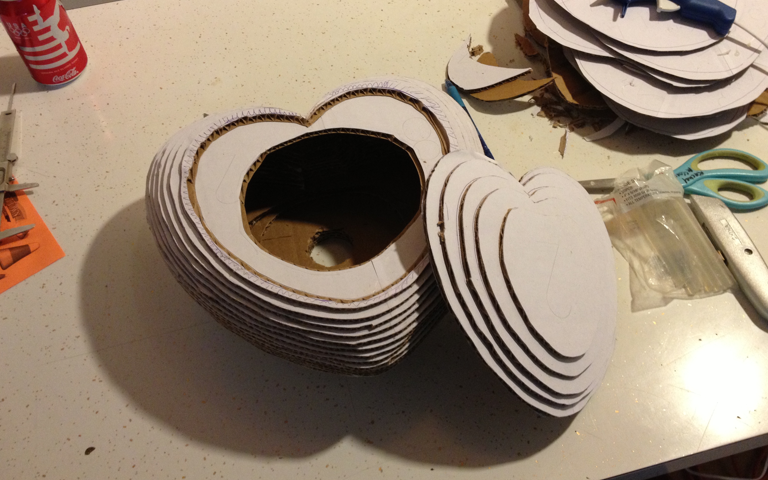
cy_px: 206
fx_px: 795
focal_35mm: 38
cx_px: 386
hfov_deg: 51.5
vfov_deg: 33.5
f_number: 2.4
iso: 200
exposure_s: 1/20
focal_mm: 4.28
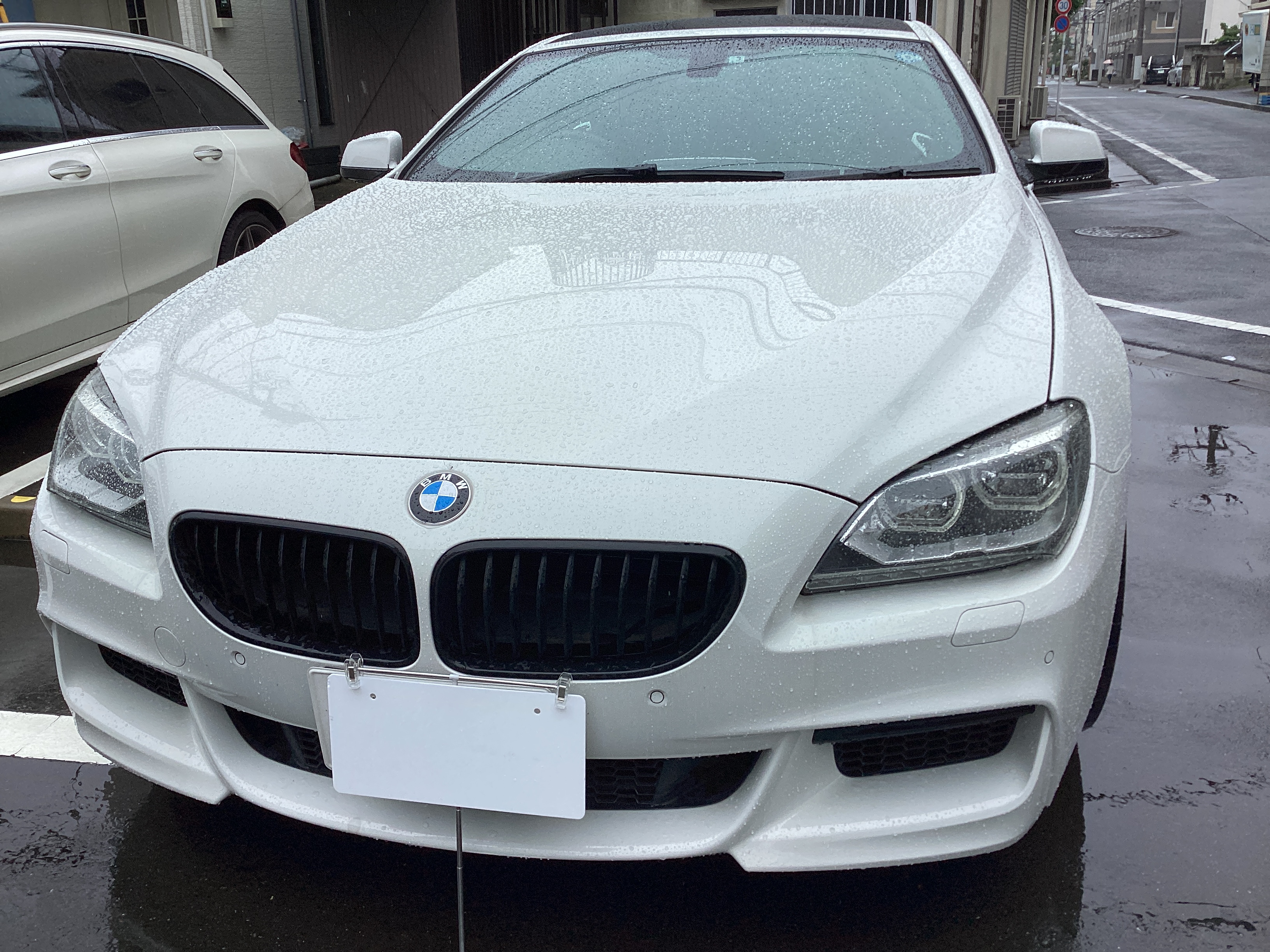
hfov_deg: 58.4
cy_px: 476
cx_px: 635
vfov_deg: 45.4
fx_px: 1137
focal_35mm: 31
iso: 25
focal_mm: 3.3
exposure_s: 1/762
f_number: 2.4
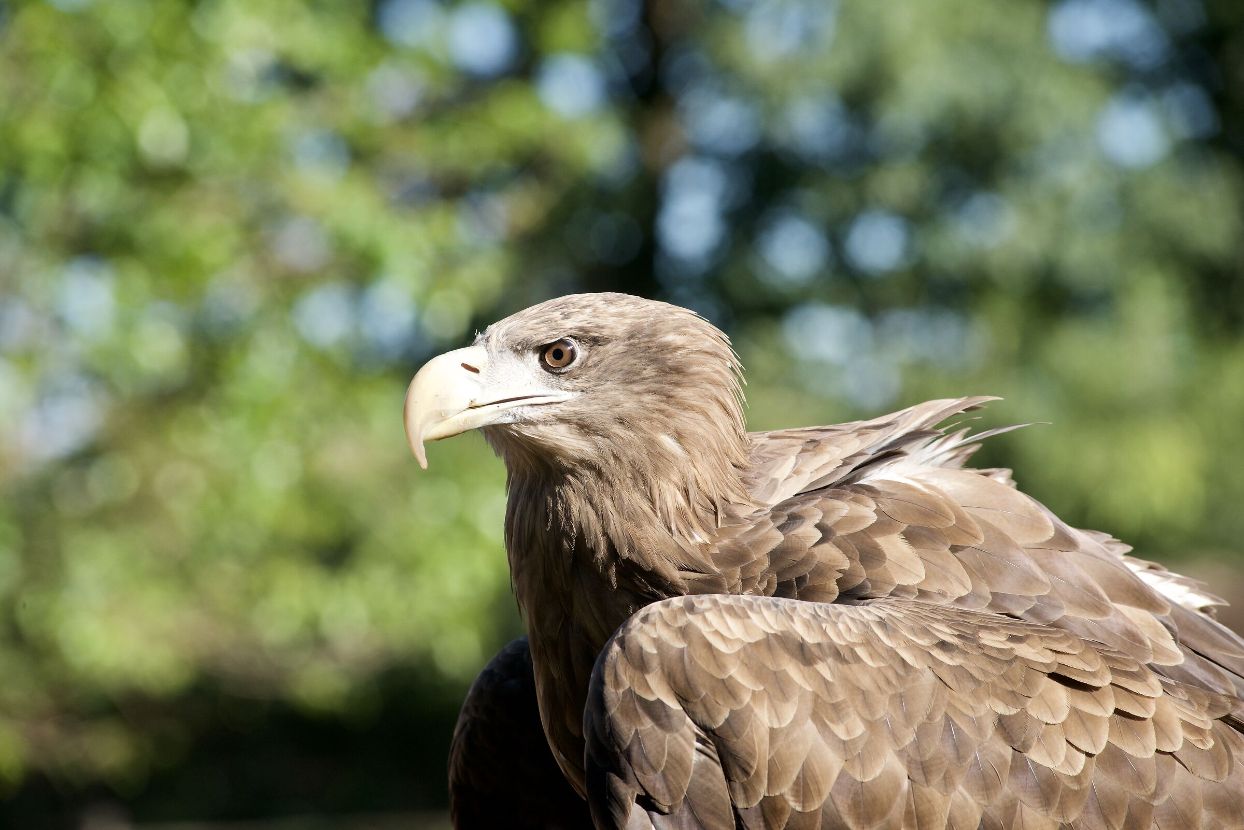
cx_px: 622
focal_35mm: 200
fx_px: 6913
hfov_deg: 10.3
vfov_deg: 6.9
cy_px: 415
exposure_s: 1/1250
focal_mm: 200
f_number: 8
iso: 800
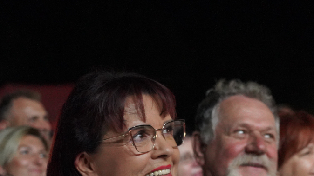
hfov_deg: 20.2
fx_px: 874
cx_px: 236
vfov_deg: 11.4
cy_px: 188
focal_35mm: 105
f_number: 4
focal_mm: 52
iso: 12800
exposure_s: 1/100
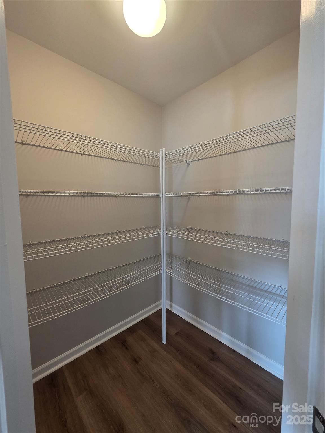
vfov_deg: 106.2
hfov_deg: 89.9
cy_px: 216
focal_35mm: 13
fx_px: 163
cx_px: 162
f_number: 1.9
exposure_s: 1/60
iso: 200
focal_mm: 2.2
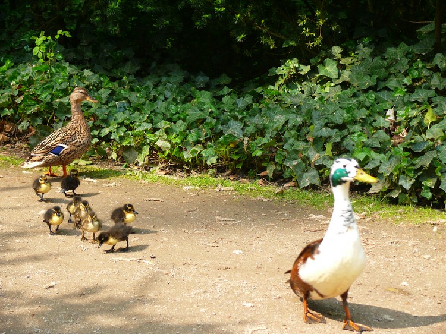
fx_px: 1108
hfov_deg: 22.8
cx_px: 223
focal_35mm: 86
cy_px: 167
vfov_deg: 17.2
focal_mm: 18.2
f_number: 3.2
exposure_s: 1/60
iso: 100
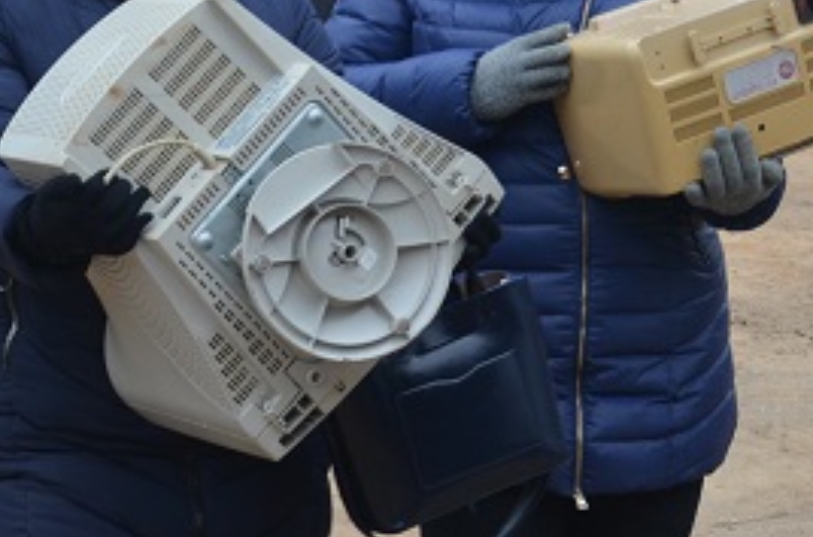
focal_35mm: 149
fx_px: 3355
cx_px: 710
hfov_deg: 13.7
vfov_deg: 9.1
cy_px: 144
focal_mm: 38
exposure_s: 1/60
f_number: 4.5
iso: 400
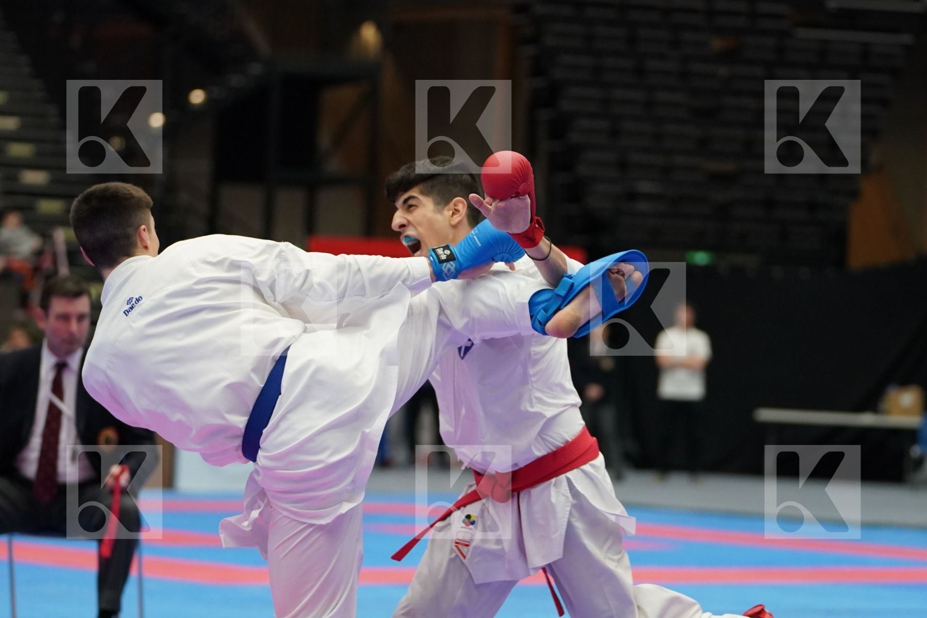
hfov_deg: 12.4
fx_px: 4274
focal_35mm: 166
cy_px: 309
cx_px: 464
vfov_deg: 8.3
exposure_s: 1/1000
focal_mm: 111
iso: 2500
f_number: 2.8
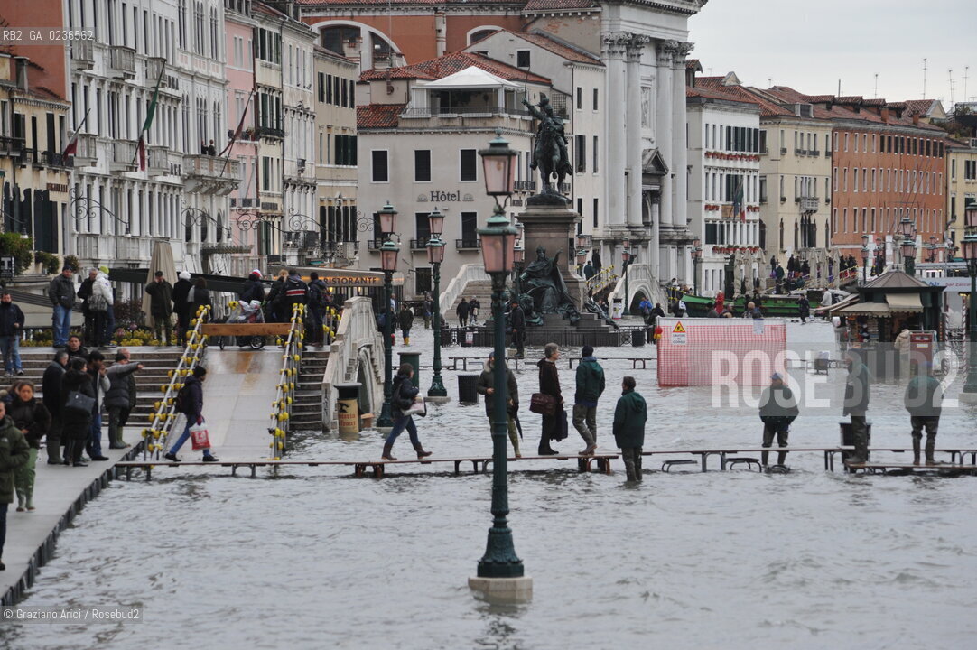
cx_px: 488
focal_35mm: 155
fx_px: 4204
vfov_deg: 8.8
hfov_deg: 13.3
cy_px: 325
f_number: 8
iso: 1250
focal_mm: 155
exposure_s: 1/250
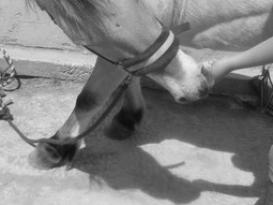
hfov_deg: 33.2
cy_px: 49
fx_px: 457
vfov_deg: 24.9
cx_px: 131
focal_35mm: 58
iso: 80
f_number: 7
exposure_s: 1/350
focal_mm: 6.3
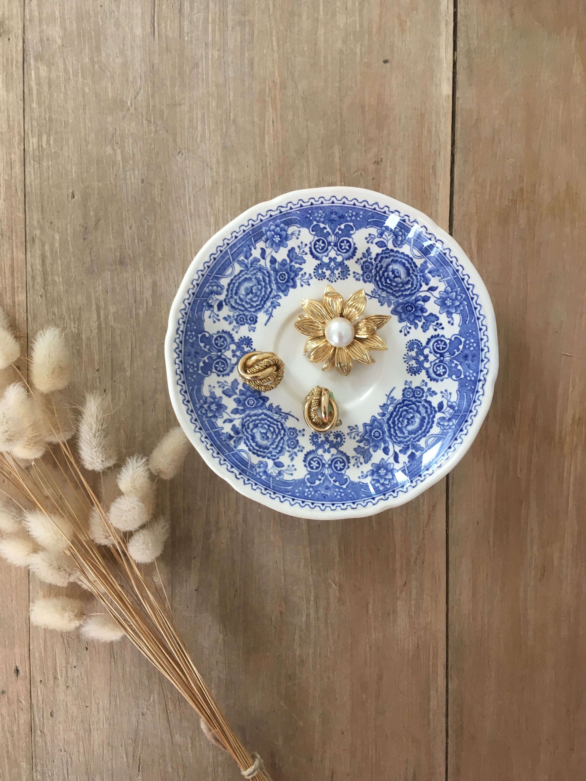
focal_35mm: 29
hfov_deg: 48.2
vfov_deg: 61.7
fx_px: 655
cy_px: 390
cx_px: 293
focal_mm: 4.15
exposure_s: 1/33
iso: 80
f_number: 2.2
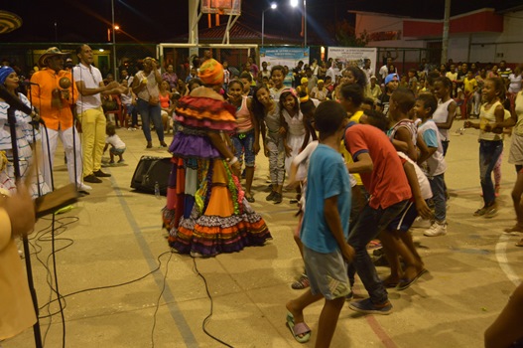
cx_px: 262
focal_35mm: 33
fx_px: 479
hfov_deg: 57.3
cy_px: 174
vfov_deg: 39.9
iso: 800
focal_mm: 22
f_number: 4
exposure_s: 1/25
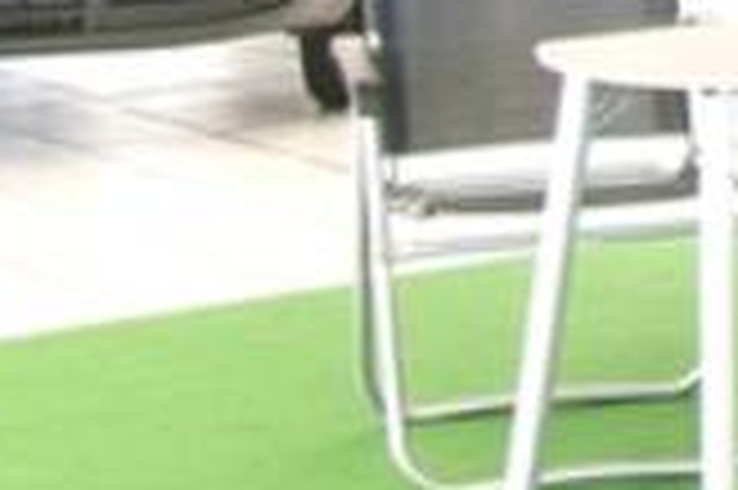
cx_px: 1764
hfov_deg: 9.3
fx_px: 4055
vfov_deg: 6.7
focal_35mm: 198
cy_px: -447
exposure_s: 1.5
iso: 100
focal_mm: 24
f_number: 8
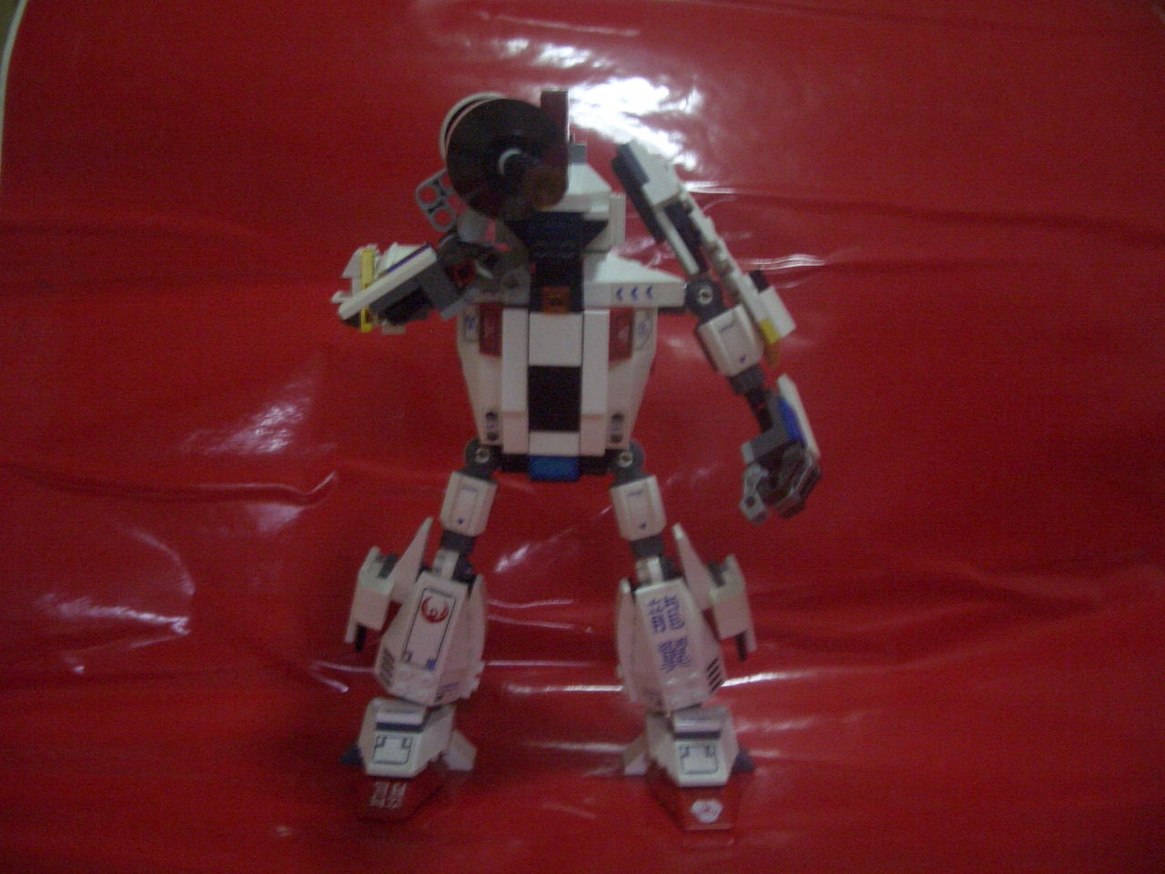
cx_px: 582
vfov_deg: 40.7
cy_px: 437
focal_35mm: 35
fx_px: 1178
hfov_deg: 52.6
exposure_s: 1/8
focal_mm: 5.8
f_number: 2.6
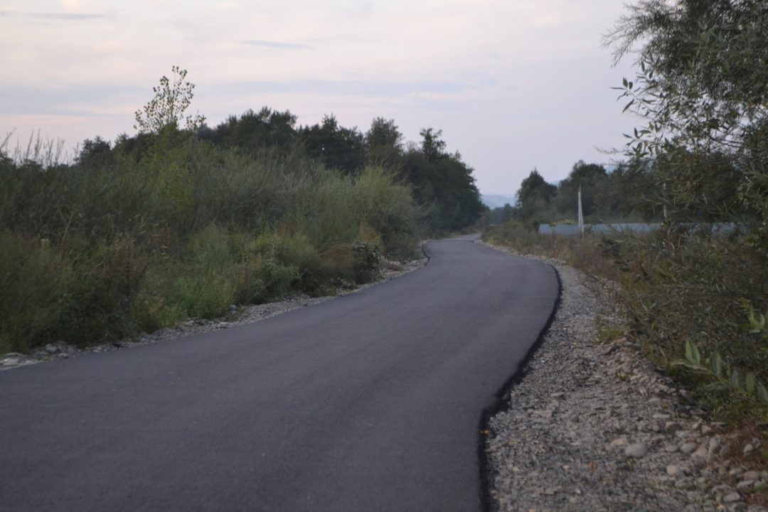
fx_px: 1760
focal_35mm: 82
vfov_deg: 16.6
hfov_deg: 24.6
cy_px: 256
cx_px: 384
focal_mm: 55
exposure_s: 1/60
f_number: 5.6
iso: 1100
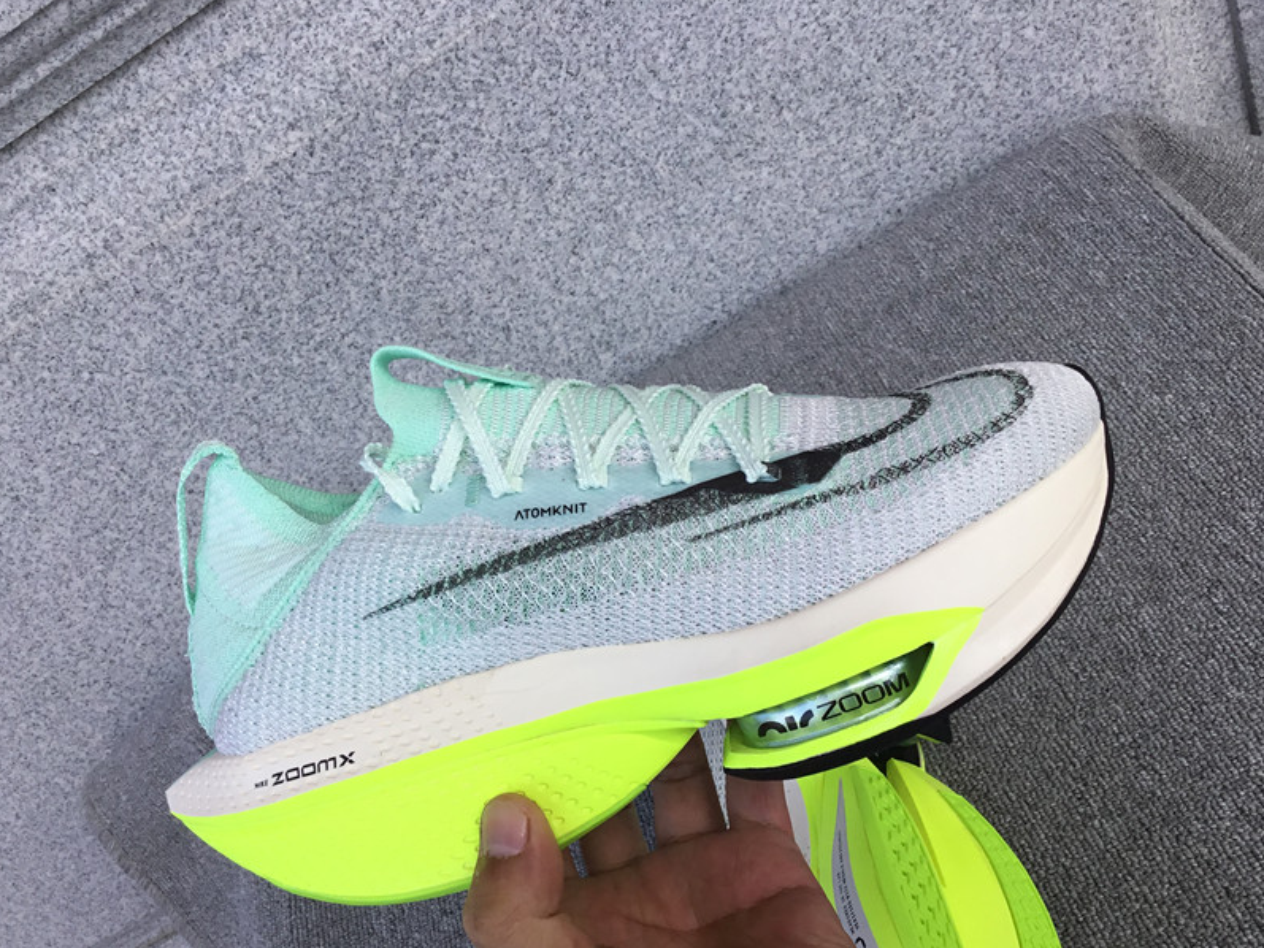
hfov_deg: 52.6
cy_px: 494
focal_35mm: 35
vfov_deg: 40.7
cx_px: 607
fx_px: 1278
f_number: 2.4
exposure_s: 1/309
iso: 25
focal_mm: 3.3
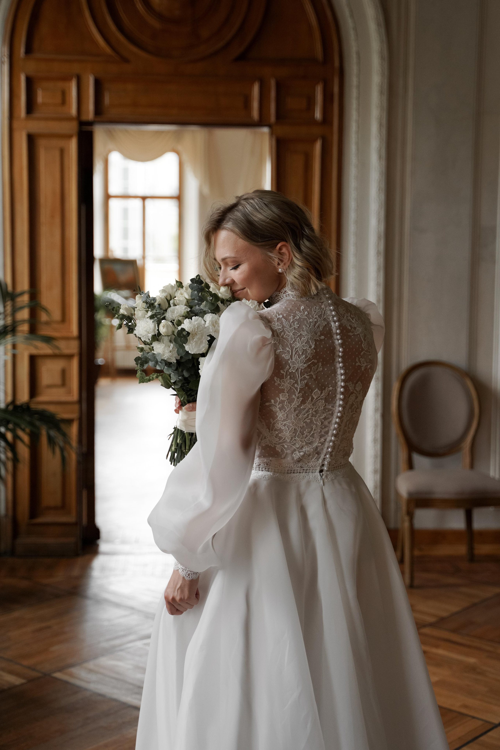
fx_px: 1042
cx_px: 250
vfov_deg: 39.6
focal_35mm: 50
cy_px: 375
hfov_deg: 27.0
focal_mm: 50
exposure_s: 1/500
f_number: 2.8
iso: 800
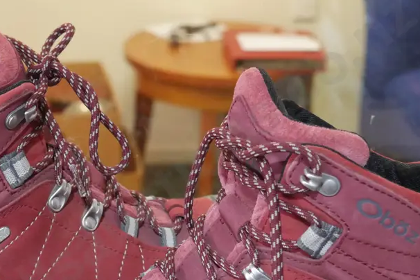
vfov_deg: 13.4
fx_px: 1190
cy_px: 222
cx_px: 125
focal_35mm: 102
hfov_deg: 19.9
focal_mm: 29
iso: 2500
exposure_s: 1/60
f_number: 5.4
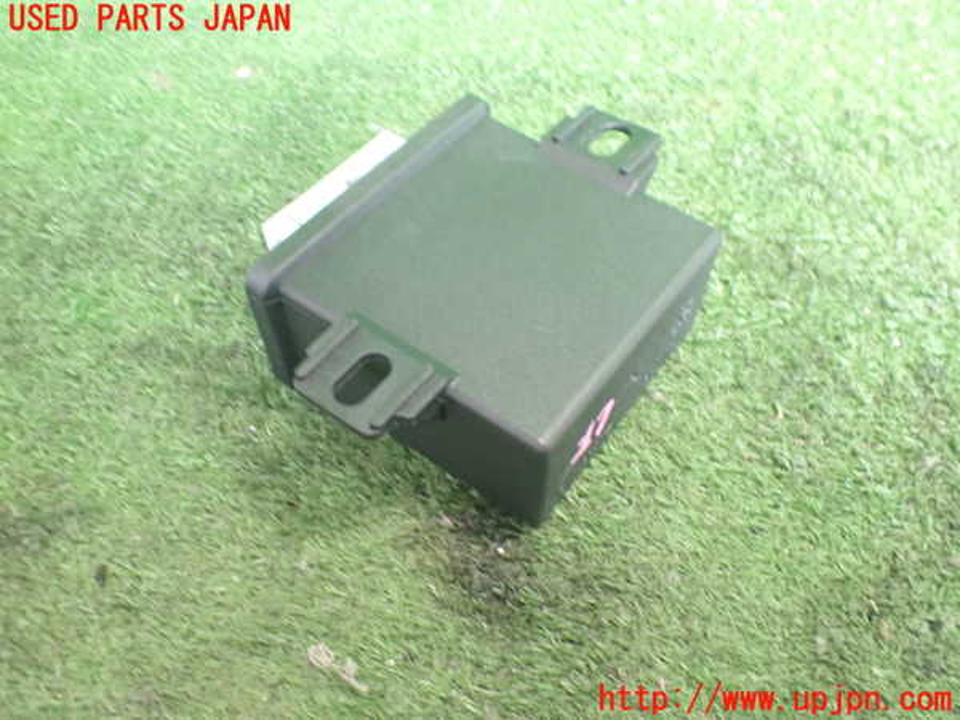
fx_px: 832
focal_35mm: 30
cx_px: 480
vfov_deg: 46.8
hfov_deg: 60.0
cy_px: 360
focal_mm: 5.4
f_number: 2.3
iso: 1000
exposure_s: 1/30
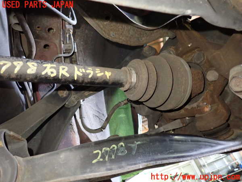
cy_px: 91
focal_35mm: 25
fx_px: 175
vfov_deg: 54.9
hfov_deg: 69.4
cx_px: 121
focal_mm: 4.5
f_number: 2
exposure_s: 1/30
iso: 800
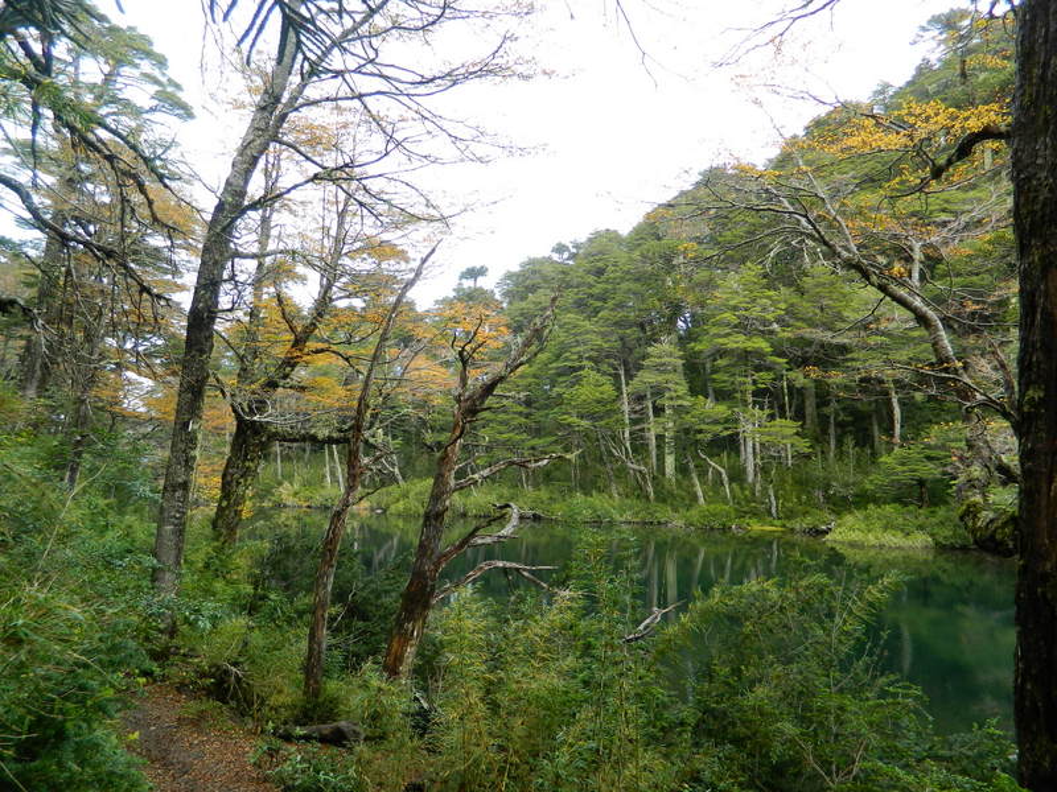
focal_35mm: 25
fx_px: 763
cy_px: 396
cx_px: 528
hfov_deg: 69.4
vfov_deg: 54.9
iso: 80
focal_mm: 4.5
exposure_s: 1/80
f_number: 3.1
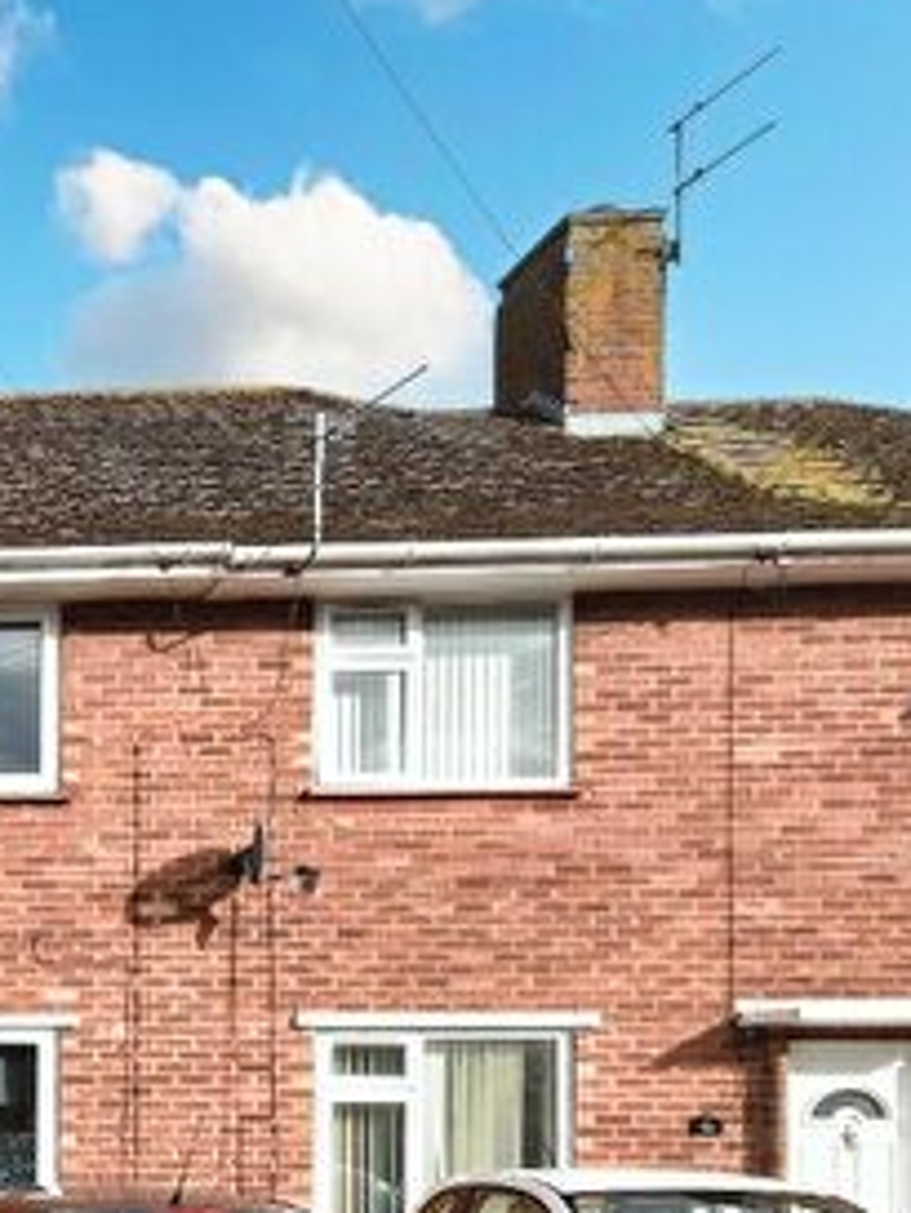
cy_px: 824
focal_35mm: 37
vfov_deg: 49.1
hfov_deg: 28.9
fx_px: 1297
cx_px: -360
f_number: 7.1
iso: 200
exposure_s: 1/320
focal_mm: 10
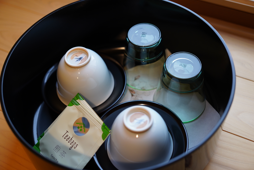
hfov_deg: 39.6
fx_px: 353
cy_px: 85
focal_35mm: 50
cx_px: 127
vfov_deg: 27.0
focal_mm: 50
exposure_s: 1/60
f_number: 2.5
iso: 800
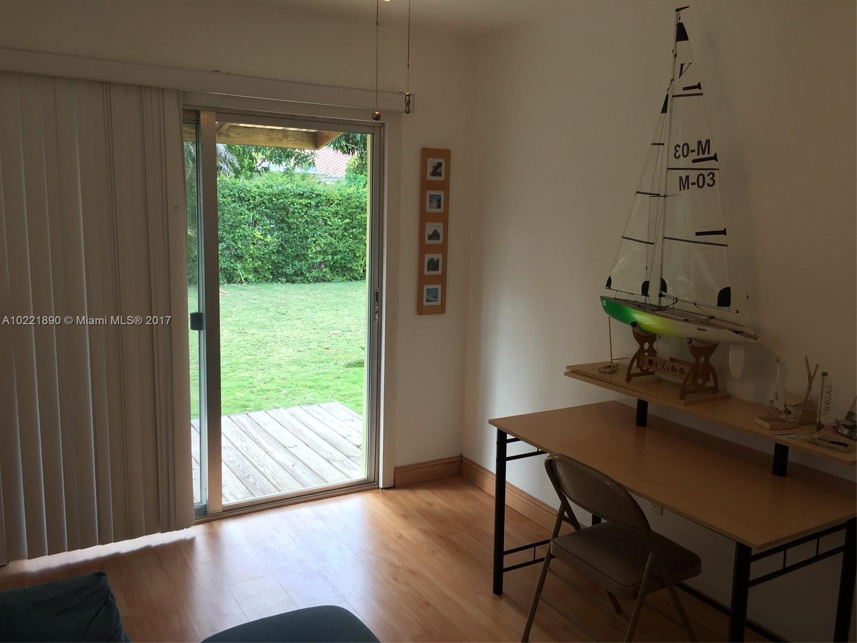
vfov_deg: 48.2
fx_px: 718
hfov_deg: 61.7
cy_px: 322
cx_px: 428
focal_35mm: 29
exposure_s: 1/30
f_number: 2.2
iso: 25
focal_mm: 4.15
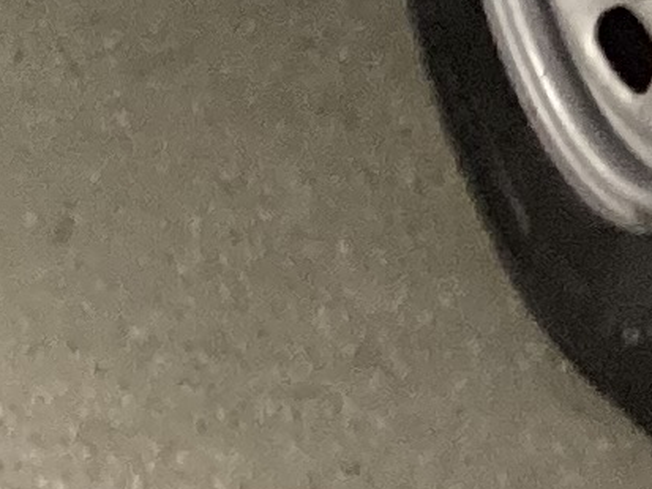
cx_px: 1497
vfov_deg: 5.6
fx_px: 4616
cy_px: -1066
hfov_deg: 7.6
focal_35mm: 245
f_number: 2.4
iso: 250
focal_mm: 3.3
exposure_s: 1/60
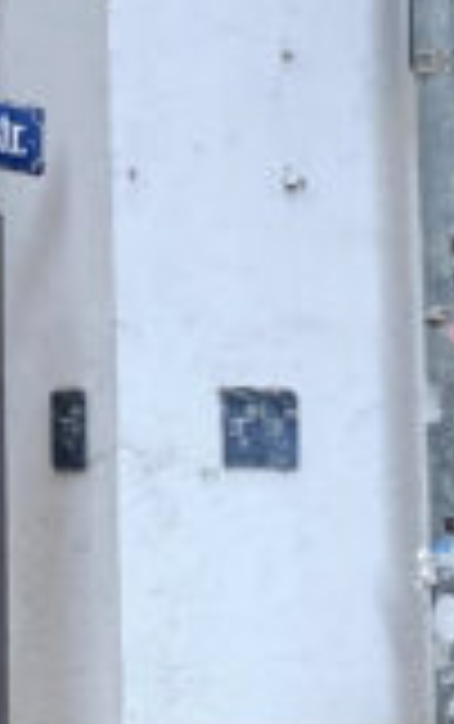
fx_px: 3455
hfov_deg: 7.4
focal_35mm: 175
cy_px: -310
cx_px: -238
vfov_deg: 11.5
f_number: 1.8
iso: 32
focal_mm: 4.25
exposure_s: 1/1653
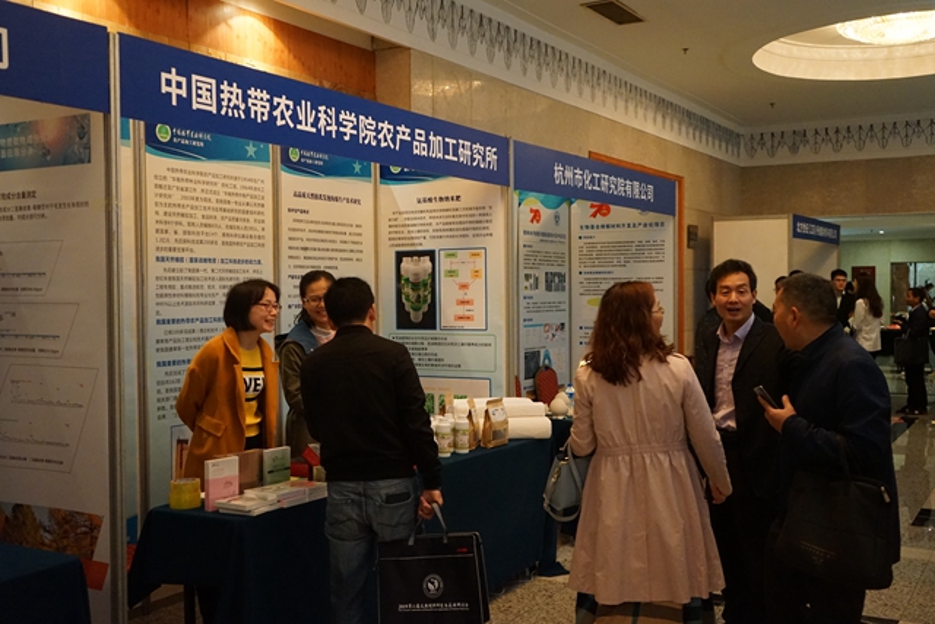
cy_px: 312
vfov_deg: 36.0
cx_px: 468
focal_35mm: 37
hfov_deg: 51.9
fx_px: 961
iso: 6400
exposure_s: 1/100
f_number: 4
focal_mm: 37
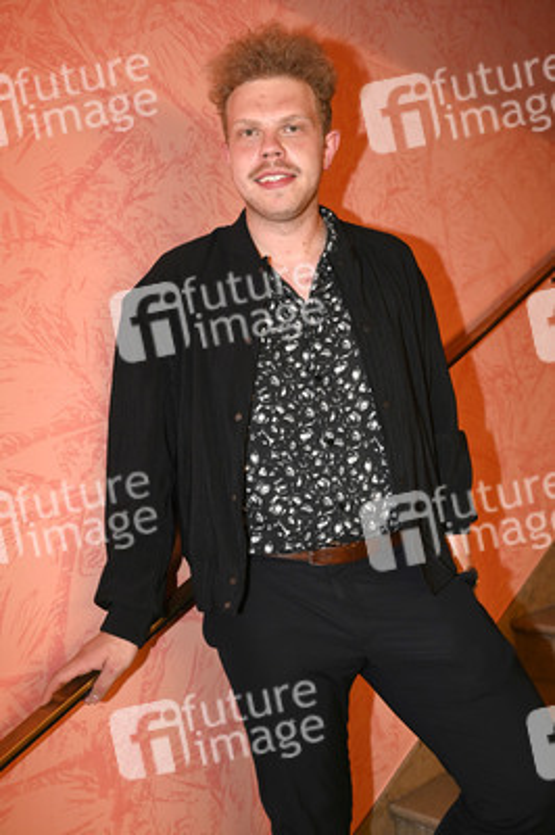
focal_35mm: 37
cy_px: 418
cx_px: 278
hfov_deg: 35.9
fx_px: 857
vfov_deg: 51.9
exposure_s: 1/60
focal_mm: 37
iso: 2500
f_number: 6.3
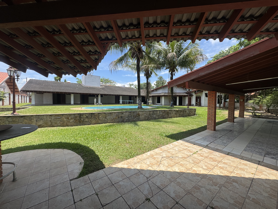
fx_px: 112
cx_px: 139
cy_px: 104
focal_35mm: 14
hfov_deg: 102.1
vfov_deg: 85.7
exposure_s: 1/1178
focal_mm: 2.22
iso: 50
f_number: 2.2
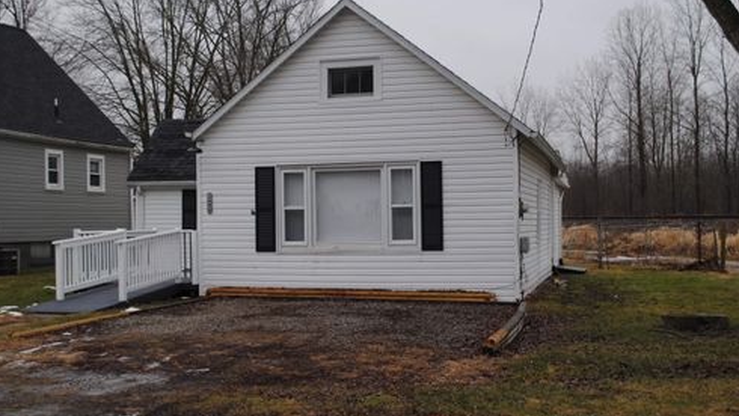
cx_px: 371
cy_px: 221
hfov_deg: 44.1
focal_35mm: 47
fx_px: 912
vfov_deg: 25.7
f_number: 5.6
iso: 110
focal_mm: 29
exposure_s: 1/125
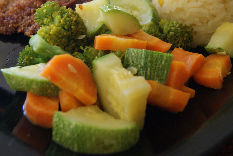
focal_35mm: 33
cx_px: 116
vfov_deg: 40.0
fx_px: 214
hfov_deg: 57.2
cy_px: 78
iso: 400
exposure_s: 1/13
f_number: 4
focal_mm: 22
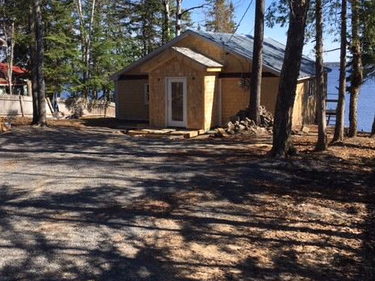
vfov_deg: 36.7
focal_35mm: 39
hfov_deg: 47.7
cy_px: 109
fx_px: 422
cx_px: 158
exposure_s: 1/785
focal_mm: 4.15
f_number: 2.2
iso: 25
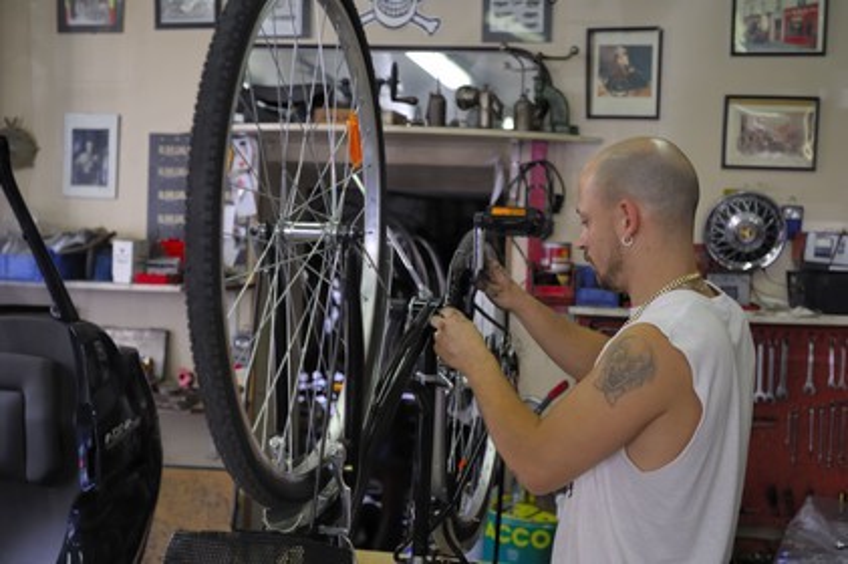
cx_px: 424
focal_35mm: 45
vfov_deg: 29.8
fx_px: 1059
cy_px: 282
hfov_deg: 43.6
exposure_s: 1/60
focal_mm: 30
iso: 100
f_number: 2.8
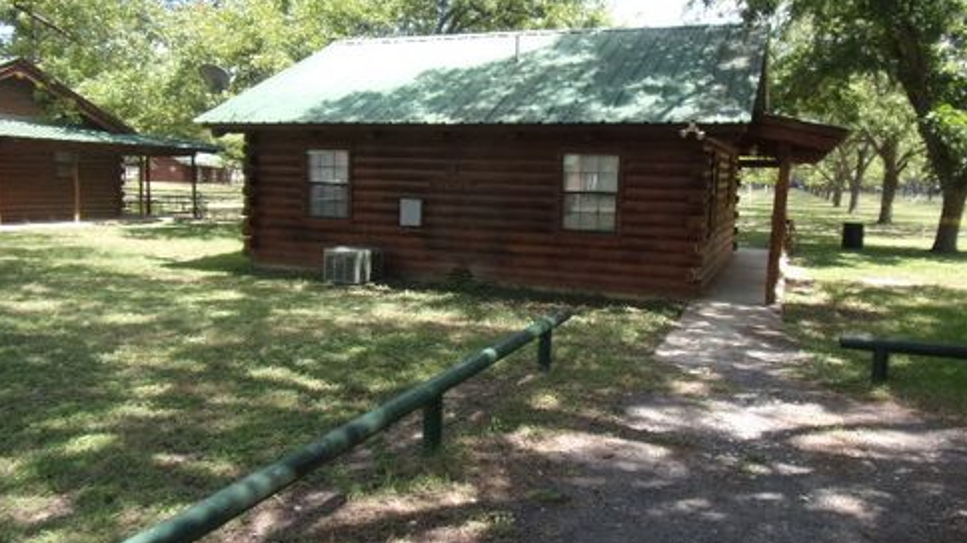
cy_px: 243
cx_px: 482
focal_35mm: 27
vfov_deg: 42.8
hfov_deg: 69.9
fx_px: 692
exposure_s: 1/240
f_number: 3.3
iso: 80
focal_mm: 4.3
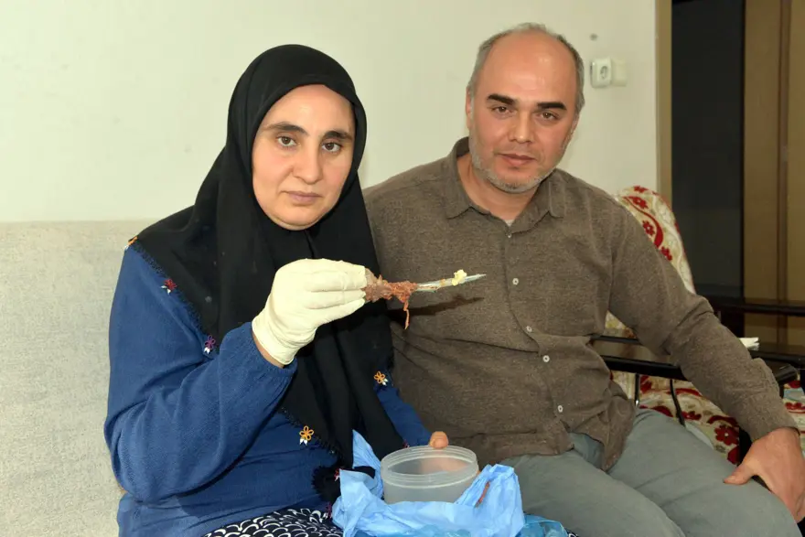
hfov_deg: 48.5
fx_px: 895
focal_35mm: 40
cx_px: 402
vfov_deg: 33.4
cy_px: 268
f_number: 8
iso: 5000
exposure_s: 1/160
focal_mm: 40
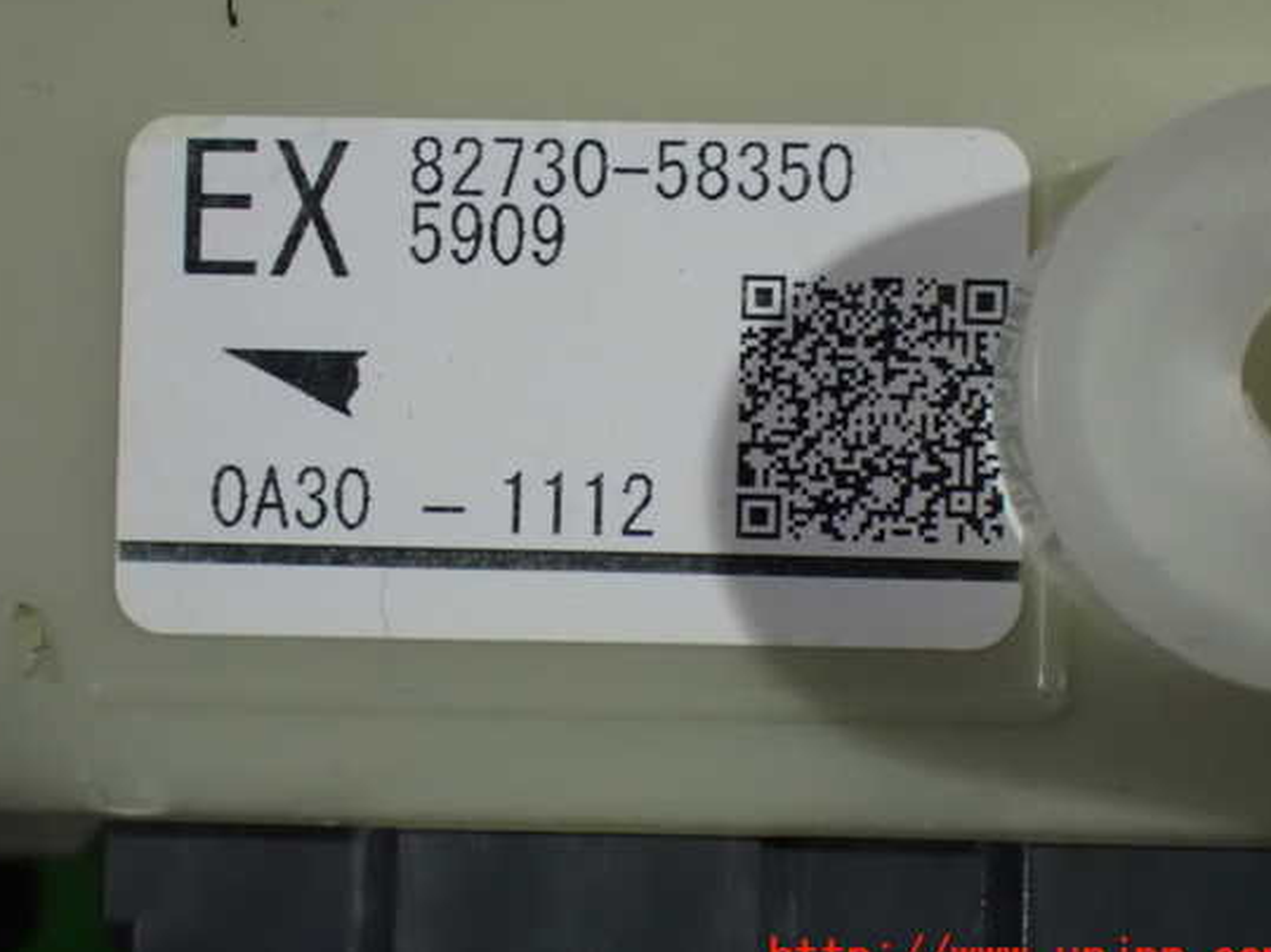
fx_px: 3597
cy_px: 460
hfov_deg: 20.0
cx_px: 594
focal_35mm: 98
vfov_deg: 15.1
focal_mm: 15.66
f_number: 4.5
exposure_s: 1/80
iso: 1600
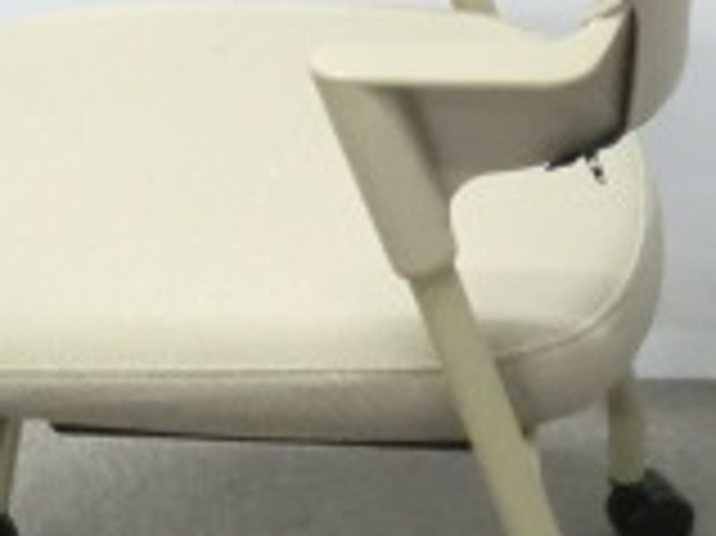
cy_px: 27
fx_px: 3741
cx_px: 342
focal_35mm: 181
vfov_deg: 8.2
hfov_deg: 10.9
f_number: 4.3
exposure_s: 1/30
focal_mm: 8.2
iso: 800
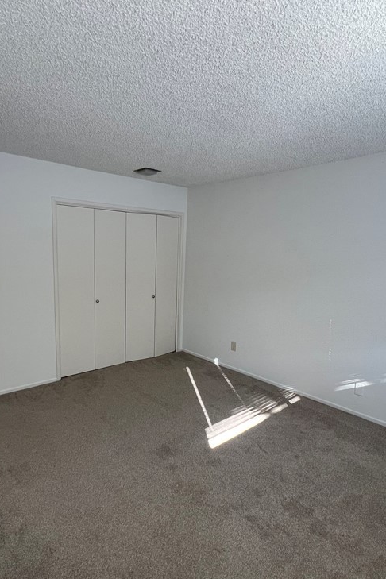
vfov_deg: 86.8
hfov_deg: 64.3
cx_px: 170
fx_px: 306
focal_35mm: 19
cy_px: 303
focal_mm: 1.57
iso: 80
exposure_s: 1/99
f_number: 1.8
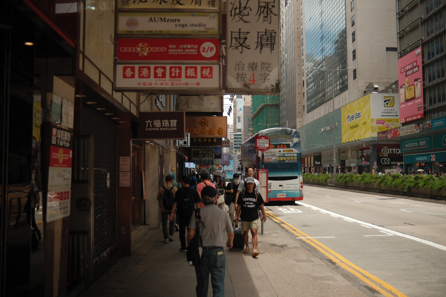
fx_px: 434
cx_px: 223
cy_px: 148
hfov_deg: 54.4
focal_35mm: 35
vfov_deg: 37.9
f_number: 1.6
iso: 160
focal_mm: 23
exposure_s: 1/8000
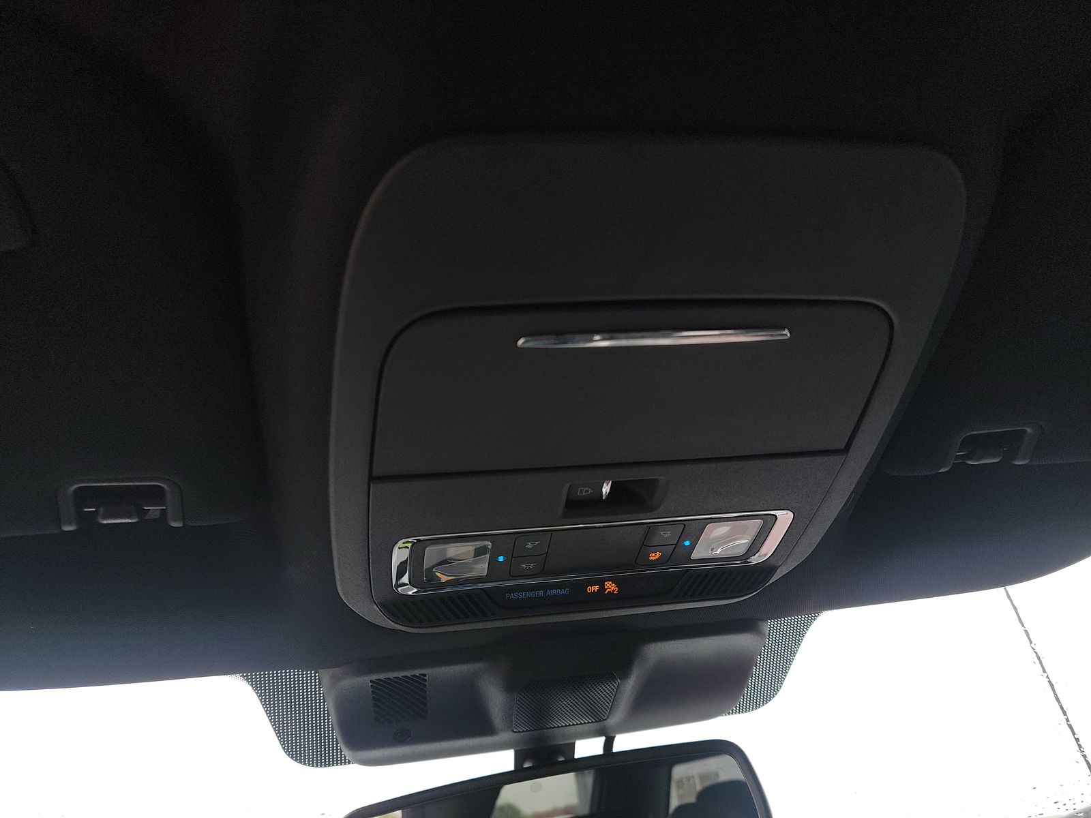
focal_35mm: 24
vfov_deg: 56.8
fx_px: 756
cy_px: 409
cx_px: 546
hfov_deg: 71.6
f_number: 1.8
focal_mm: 6.7
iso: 66
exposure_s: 1/59
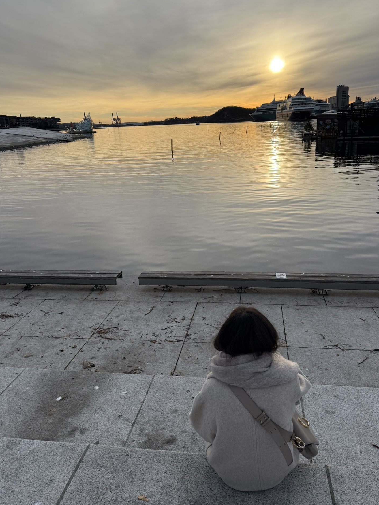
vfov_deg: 67.3
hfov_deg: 53.1
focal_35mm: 26
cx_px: 198
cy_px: 246
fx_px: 379
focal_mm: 6.76
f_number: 1.78
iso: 100
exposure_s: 1/3953
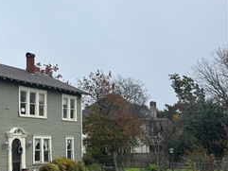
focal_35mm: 51
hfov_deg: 33.4
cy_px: 125
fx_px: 336
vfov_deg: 28.2
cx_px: -13
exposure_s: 1/2833
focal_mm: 6.76
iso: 80
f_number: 1.78
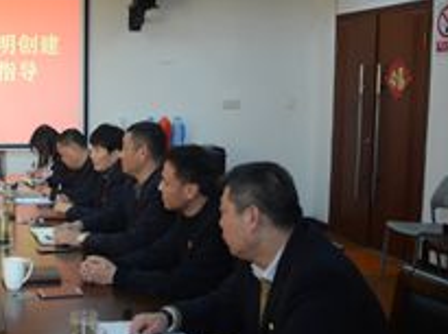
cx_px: -37
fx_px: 736
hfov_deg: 30.5
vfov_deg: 25.6
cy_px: 183
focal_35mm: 57
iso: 560
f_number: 3.5
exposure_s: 1/50
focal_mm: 18
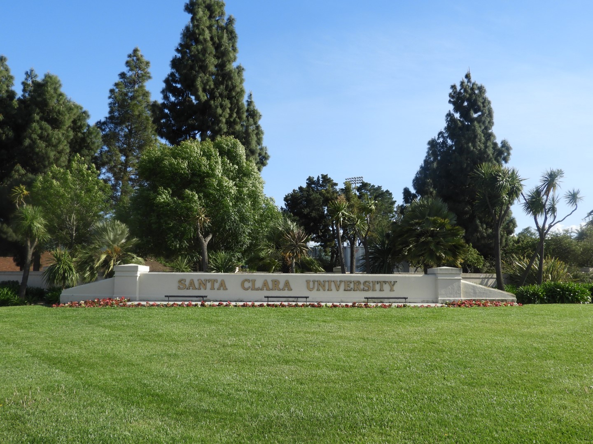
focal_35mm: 33
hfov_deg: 55.4
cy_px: 222
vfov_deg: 42.9
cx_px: 296
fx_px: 565
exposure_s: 1/800
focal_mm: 5.9
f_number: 3.6
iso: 100
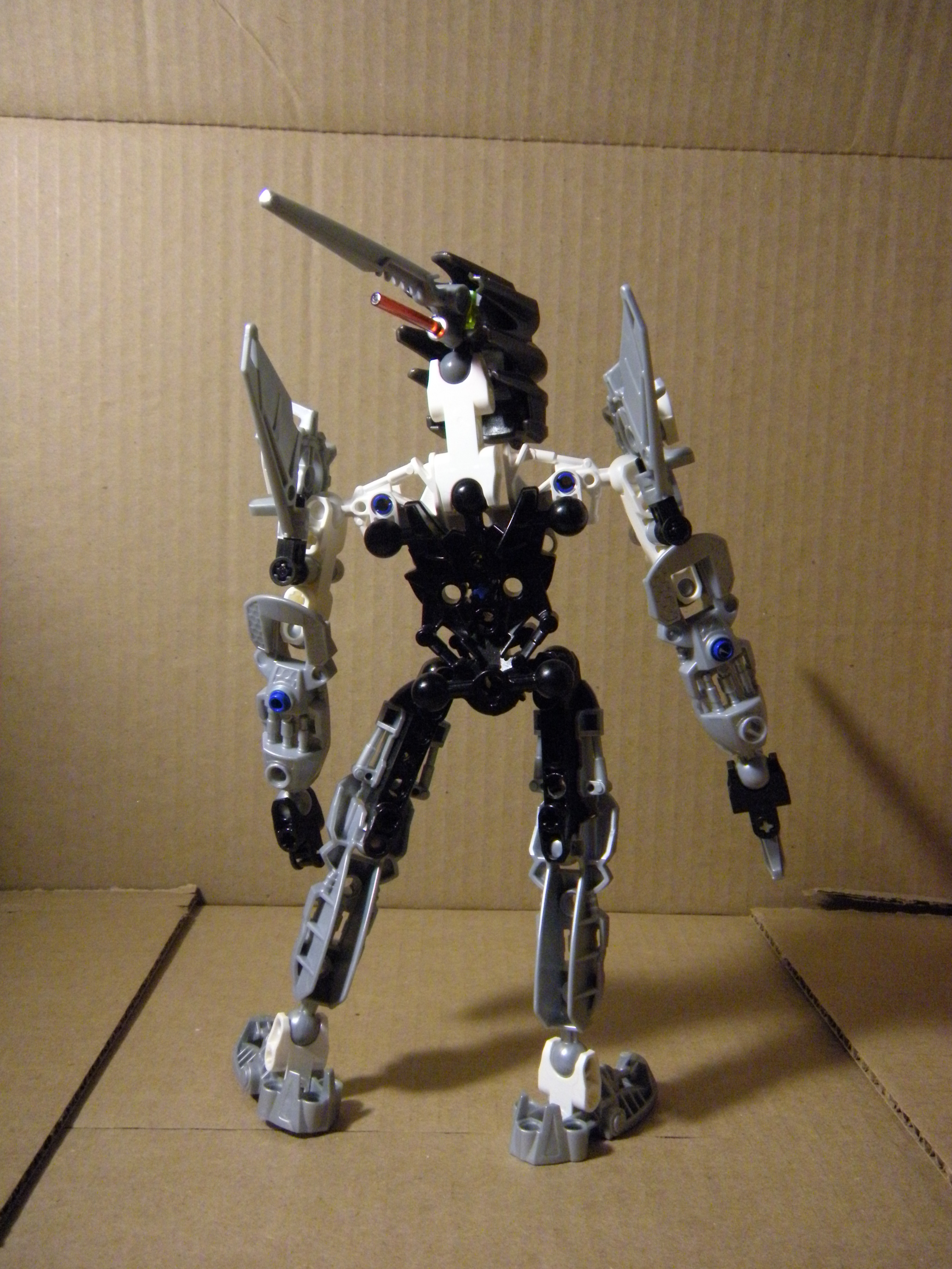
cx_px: 476
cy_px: 634
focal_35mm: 35
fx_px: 1283
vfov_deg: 52.6
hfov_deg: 40.7
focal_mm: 5.9
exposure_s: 1/39.2
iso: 400
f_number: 3.8
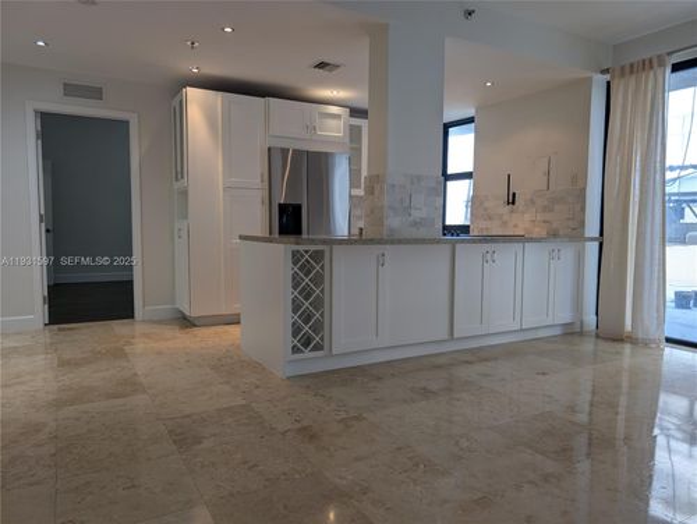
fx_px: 484
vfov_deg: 56.9
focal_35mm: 24
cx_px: 348
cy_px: 262
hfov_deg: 71.5
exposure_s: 1/40
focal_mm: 6.9
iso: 20
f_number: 1.68
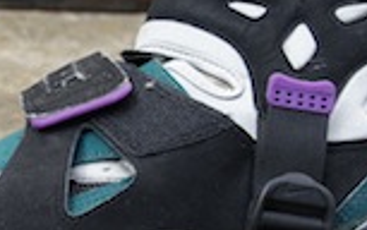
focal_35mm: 134
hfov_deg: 15.2
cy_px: 138
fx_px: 1342
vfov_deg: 9.8
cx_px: -31
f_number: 5.6
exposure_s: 1/100
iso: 200
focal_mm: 28
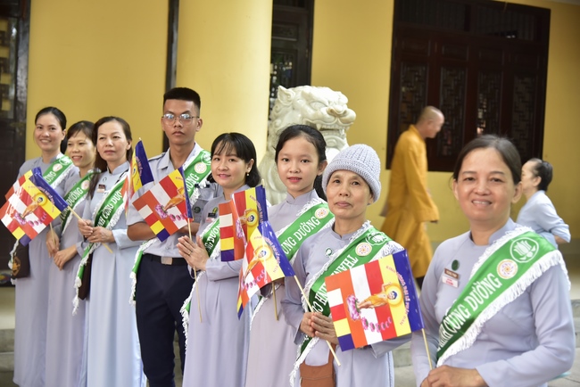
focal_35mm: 58
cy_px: 194
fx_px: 935
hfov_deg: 34.5
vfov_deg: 23.4
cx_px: 290
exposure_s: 1/40
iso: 800
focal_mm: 58
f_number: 4
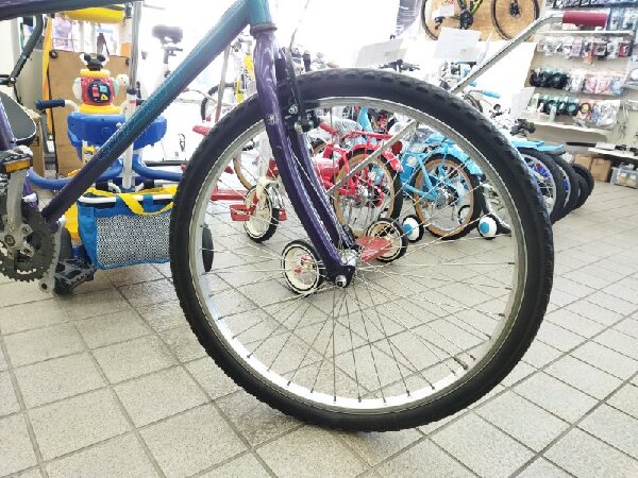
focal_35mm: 27
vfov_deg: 51.4
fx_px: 498
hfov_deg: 65.3
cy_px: 239
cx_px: 319
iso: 111
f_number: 1.79
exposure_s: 1/60
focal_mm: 4.71
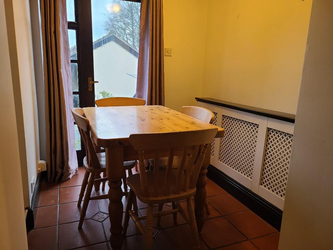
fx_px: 250
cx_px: 166
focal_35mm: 26
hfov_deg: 67.3
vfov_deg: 53.1
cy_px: 125
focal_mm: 5.4
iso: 125
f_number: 1.8
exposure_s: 1/50
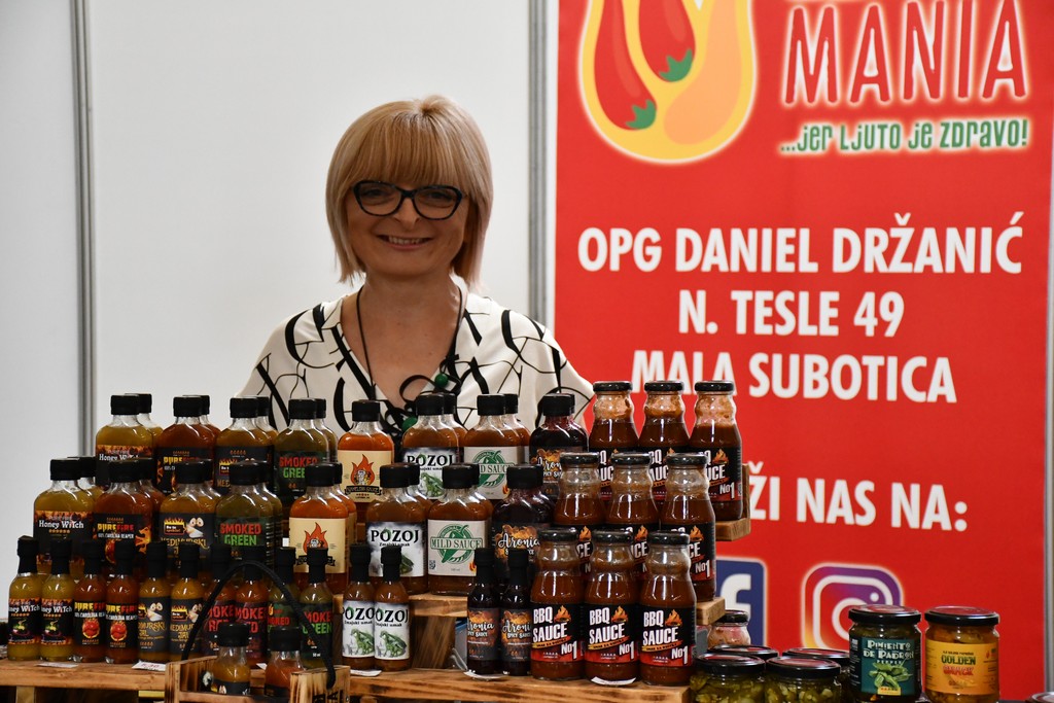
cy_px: 352
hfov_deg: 24.2
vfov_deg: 16.3
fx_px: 2460
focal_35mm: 84
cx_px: 527
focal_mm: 56
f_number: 4.8
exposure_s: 1/250
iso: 3200
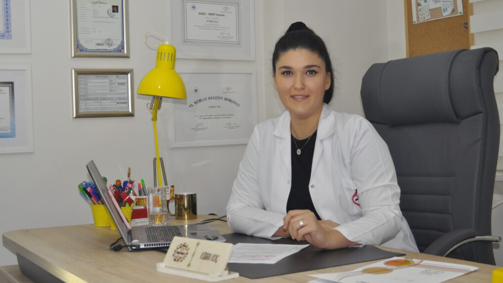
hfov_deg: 37.5
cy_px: 136
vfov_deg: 21.6
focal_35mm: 56
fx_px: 741
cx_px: 253
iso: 800
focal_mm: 35
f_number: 3.3
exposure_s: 1/60
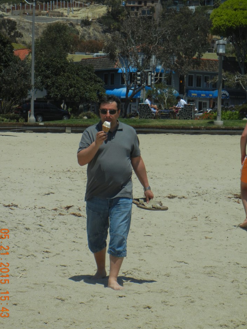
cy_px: 159
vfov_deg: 13.5
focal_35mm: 146
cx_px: 112
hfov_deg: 10.2
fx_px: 1389
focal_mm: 24
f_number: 9.2
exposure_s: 1/634
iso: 160
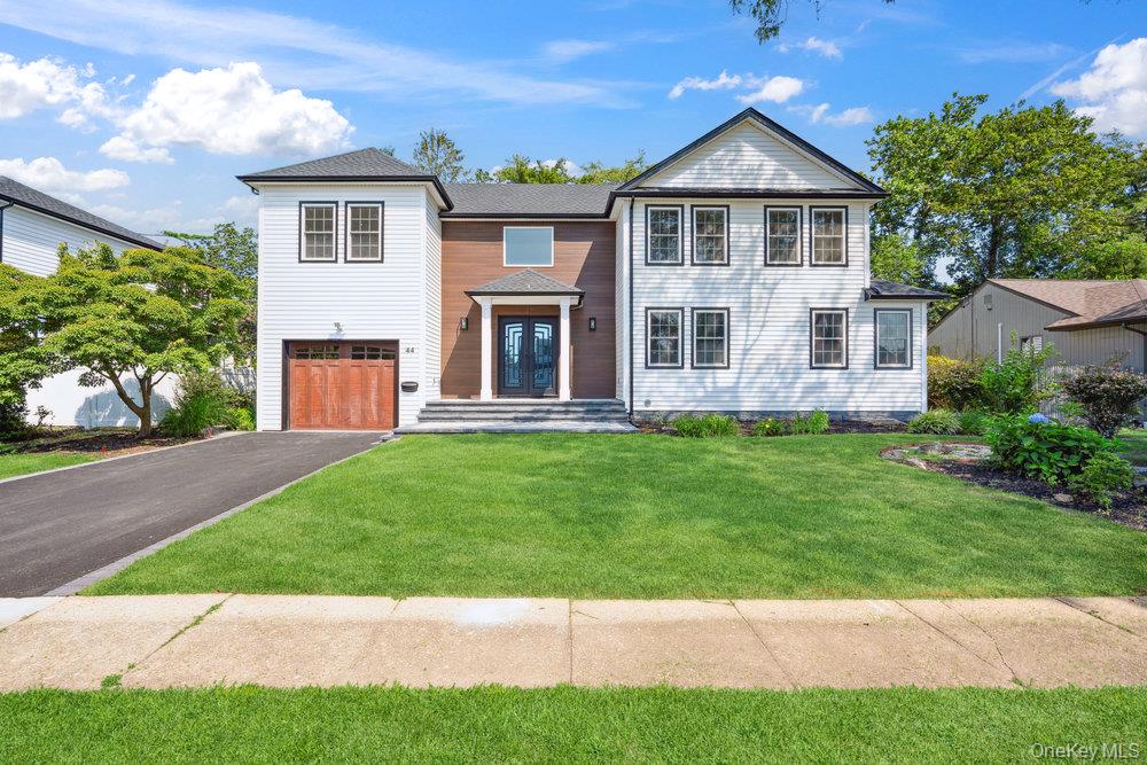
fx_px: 510
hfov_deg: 96.7
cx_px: 574
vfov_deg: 73.8
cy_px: 382
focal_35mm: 16
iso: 100
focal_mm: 16
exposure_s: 1/200
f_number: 5.6
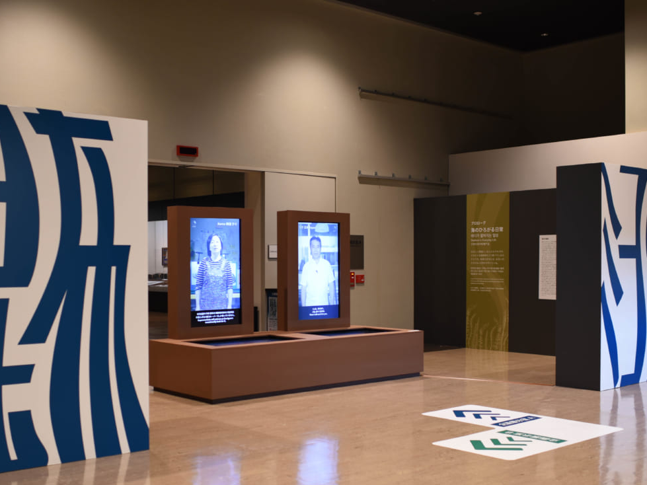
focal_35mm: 44
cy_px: 272
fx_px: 822
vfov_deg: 32.8
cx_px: 287
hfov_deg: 42.9
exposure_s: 1/20
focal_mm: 35
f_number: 2.2
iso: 100
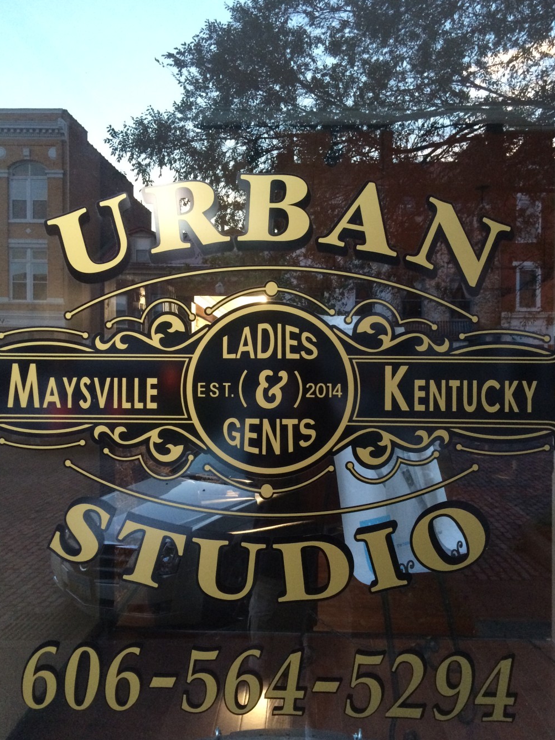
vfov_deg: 60.0
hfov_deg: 46.8
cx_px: 284
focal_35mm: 30
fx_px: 642
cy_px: 362
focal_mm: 4.15
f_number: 2.2
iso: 250
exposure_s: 1/30
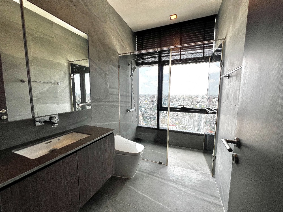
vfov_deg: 89.9
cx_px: 142
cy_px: 106
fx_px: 106
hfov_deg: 106.2
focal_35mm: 13
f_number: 1.8
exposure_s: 1/106
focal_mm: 1.57
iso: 32
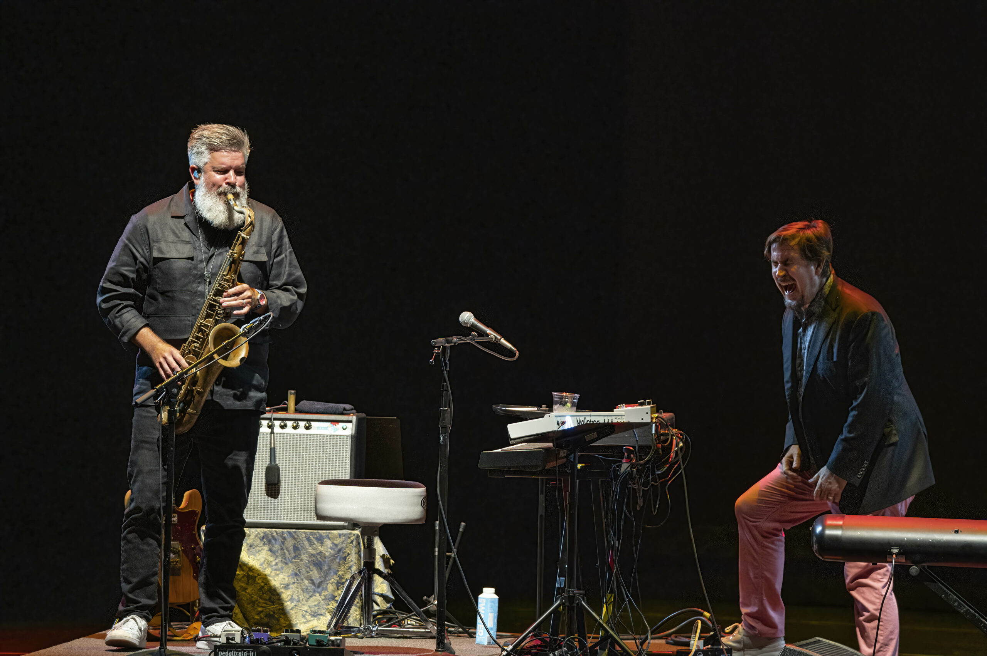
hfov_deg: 6.9
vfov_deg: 4.6
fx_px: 8219
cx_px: 494
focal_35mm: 300
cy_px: 328
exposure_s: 1/250
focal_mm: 300
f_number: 5.6
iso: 4000
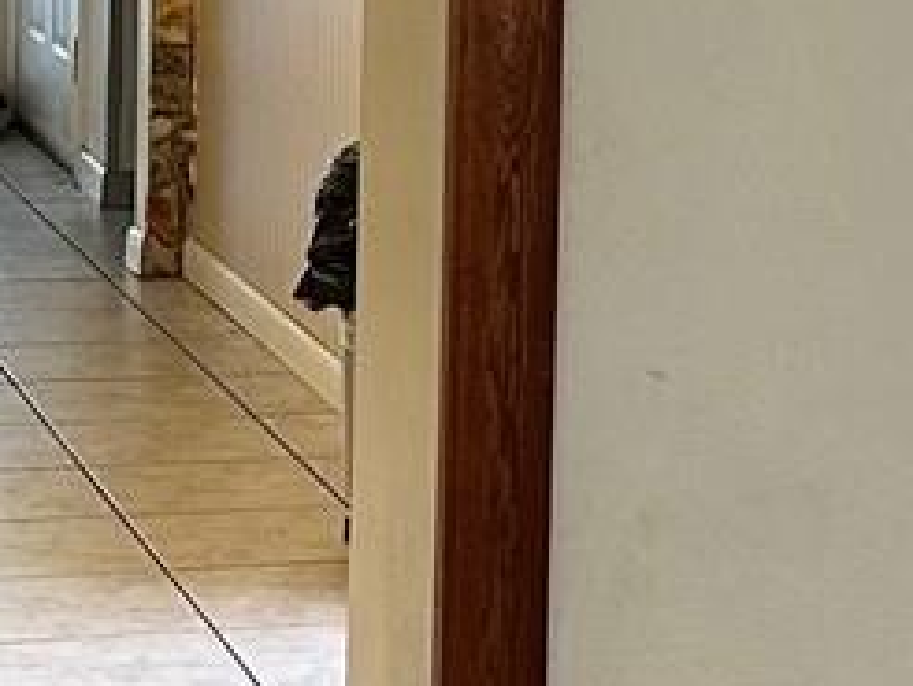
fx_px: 4119
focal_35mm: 156
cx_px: 765
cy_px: -15
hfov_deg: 12.6
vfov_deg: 9.5
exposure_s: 1/60
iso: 200
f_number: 1.78
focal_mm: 6.86
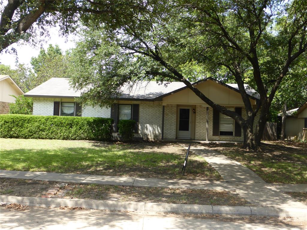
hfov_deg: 52.6
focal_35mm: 35
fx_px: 310
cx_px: 154
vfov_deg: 40.7
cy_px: 115
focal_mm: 6.1
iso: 100
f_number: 3.7
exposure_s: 1/250
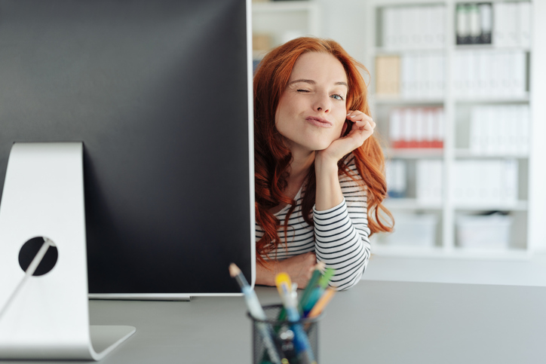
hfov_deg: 36.2
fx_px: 834
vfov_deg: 24.6
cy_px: 182
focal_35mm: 55
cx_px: 273
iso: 160
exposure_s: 1/125
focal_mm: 55
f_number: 2.2
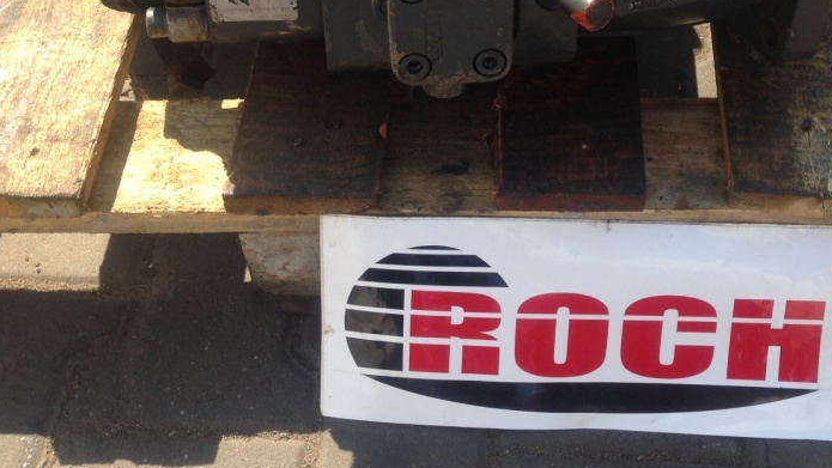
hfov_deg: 38.9
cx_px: 524
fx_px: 1169
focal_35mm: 53
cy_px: 92
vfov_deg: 22.3
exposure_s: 1/455
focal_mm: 4.12
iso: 50
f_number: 2.4
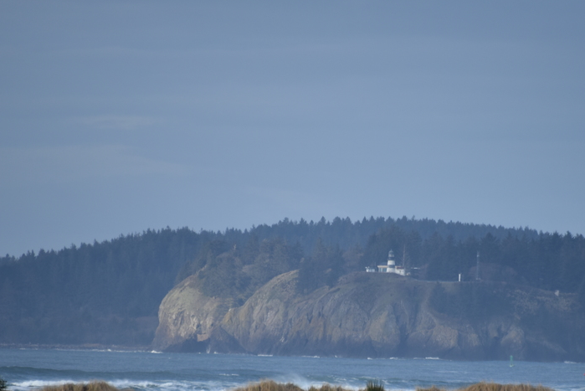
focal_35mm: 549
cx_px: 370
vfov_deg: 2.5
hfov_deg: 3.8
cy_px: 327
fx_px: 8926
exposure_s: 1/640
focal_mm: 300
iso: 220
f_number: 5.6
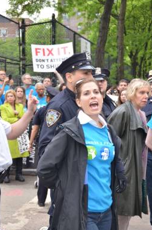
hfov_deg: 19.1
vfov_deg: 28.5
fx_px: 451
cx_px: 82
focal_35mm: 71
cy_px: 124
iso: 800
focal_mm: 42
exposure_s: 1/160
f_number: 5
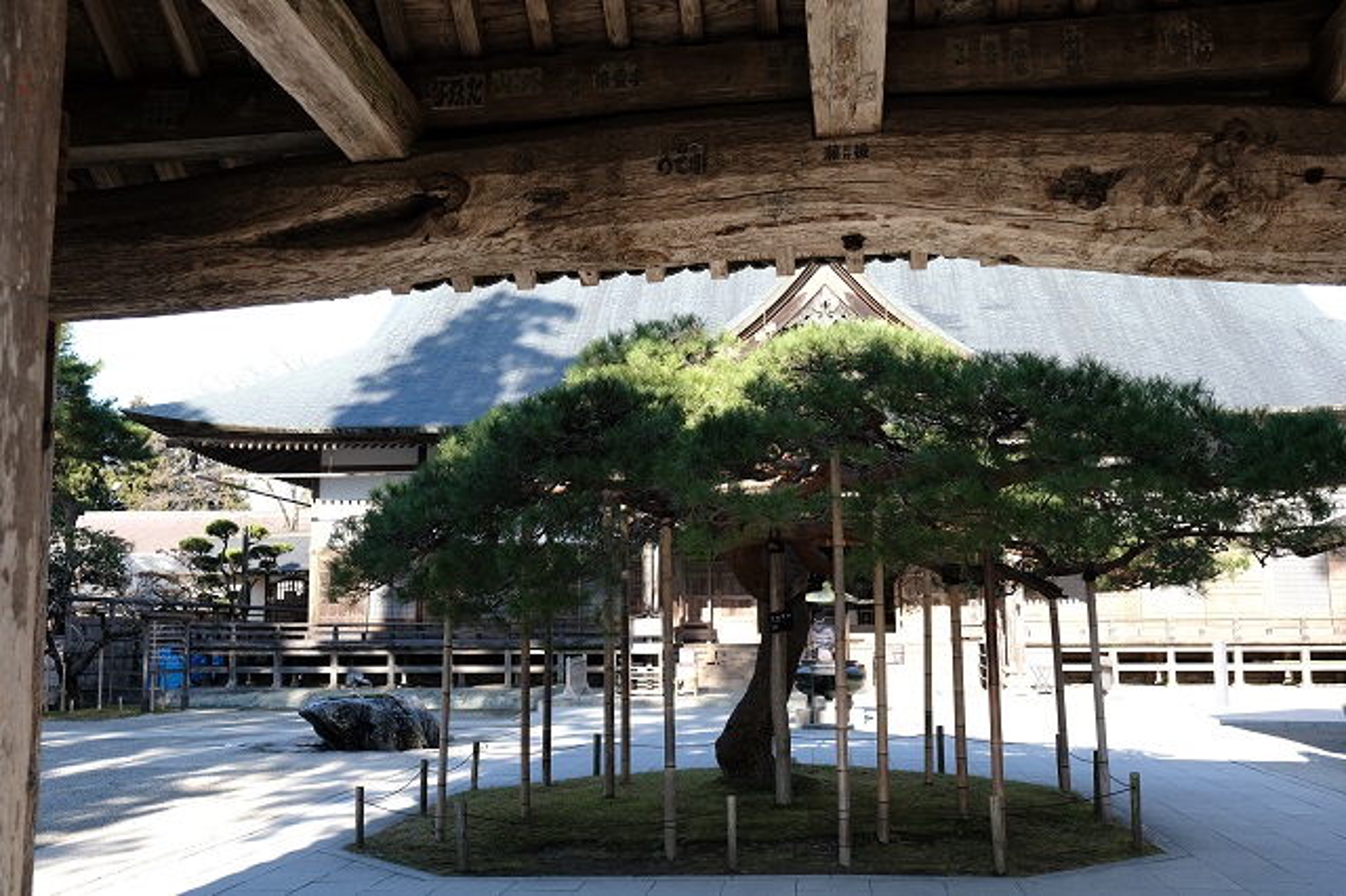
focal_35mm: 35
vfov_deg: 37.8
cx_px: 673
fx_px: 1308
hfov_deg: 54.5
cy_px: 448
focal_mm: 23.4
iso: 400
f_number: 5
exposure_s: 1/250
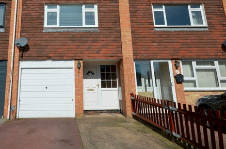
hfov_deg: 71.0
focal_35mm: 24
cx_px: 69
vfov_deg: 51.9
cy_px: 51
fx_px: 150
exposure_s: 1/320
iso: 100
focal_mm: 10
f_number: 9
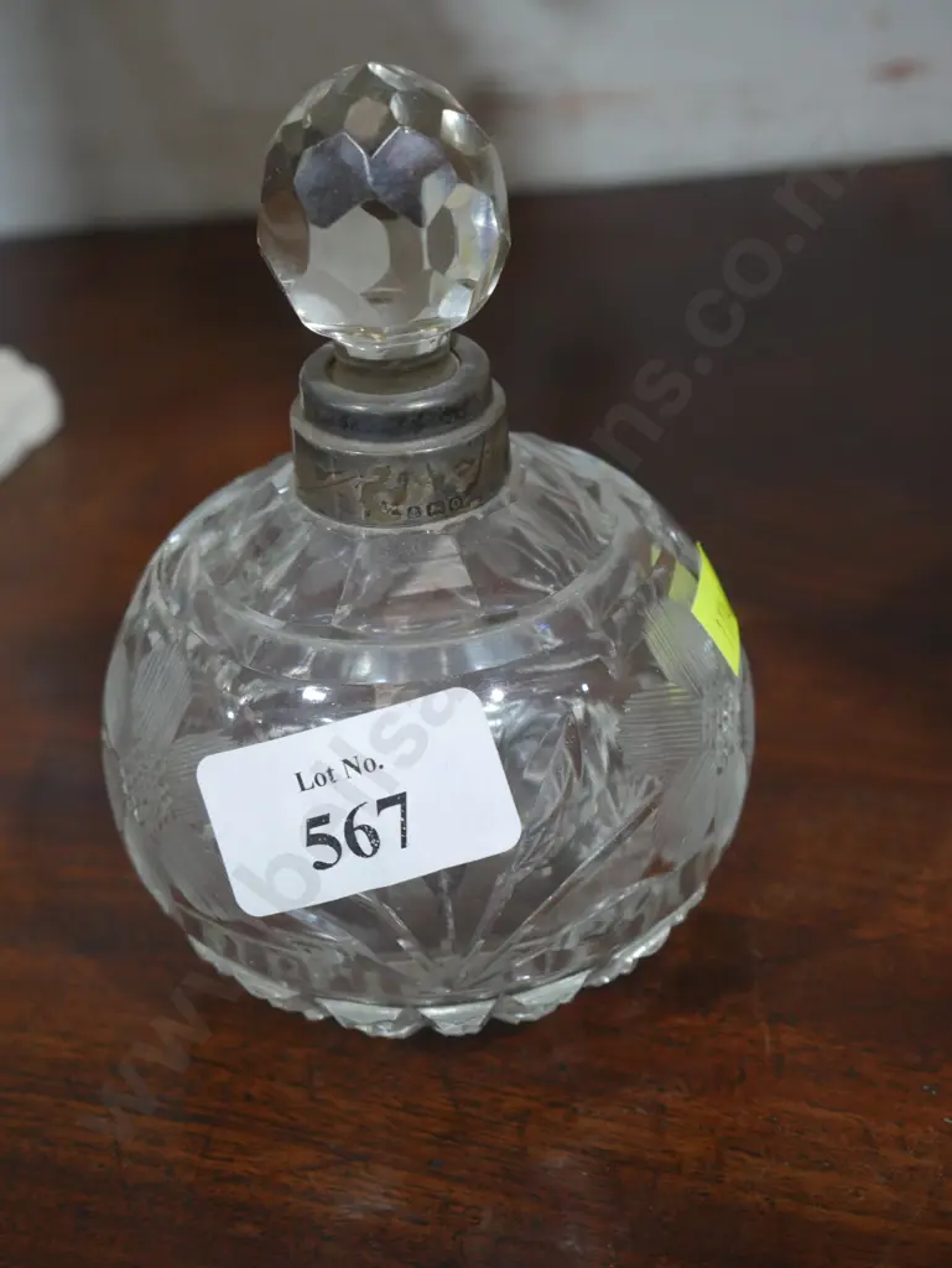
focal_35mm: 62
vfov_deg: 31.2
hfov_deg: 23.7
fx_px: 2272
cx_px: 476
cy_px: 634
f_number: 5.4
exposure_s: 1/80
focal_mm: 31
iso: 1600
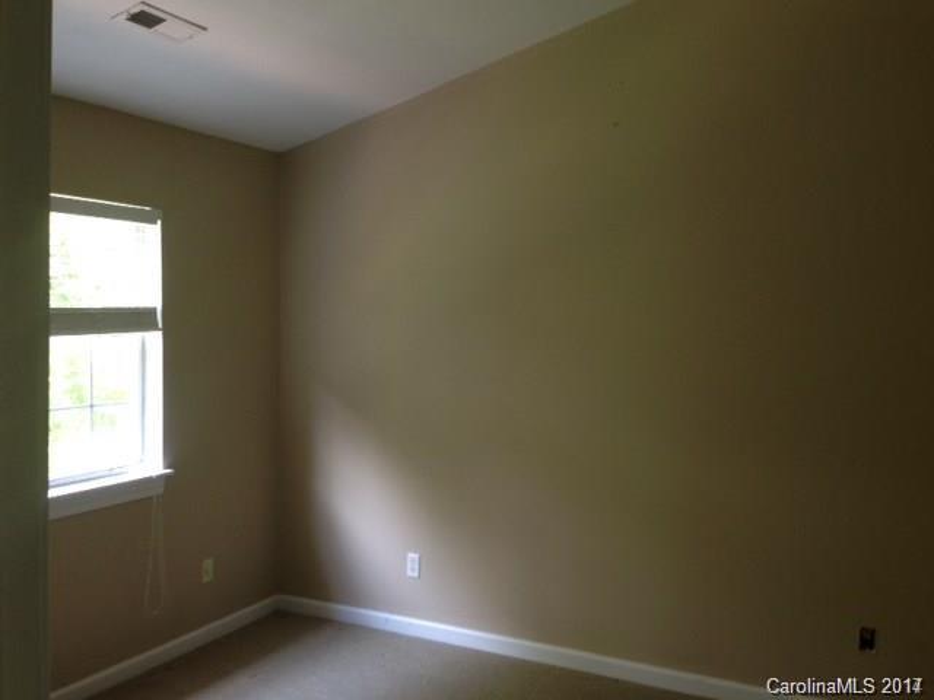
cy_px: 350
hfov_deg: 55.4
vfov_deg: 42.9
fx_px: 890
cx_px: 467
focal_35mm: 33
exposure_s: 1/20
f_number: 2.4
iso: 64
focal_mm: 4.12
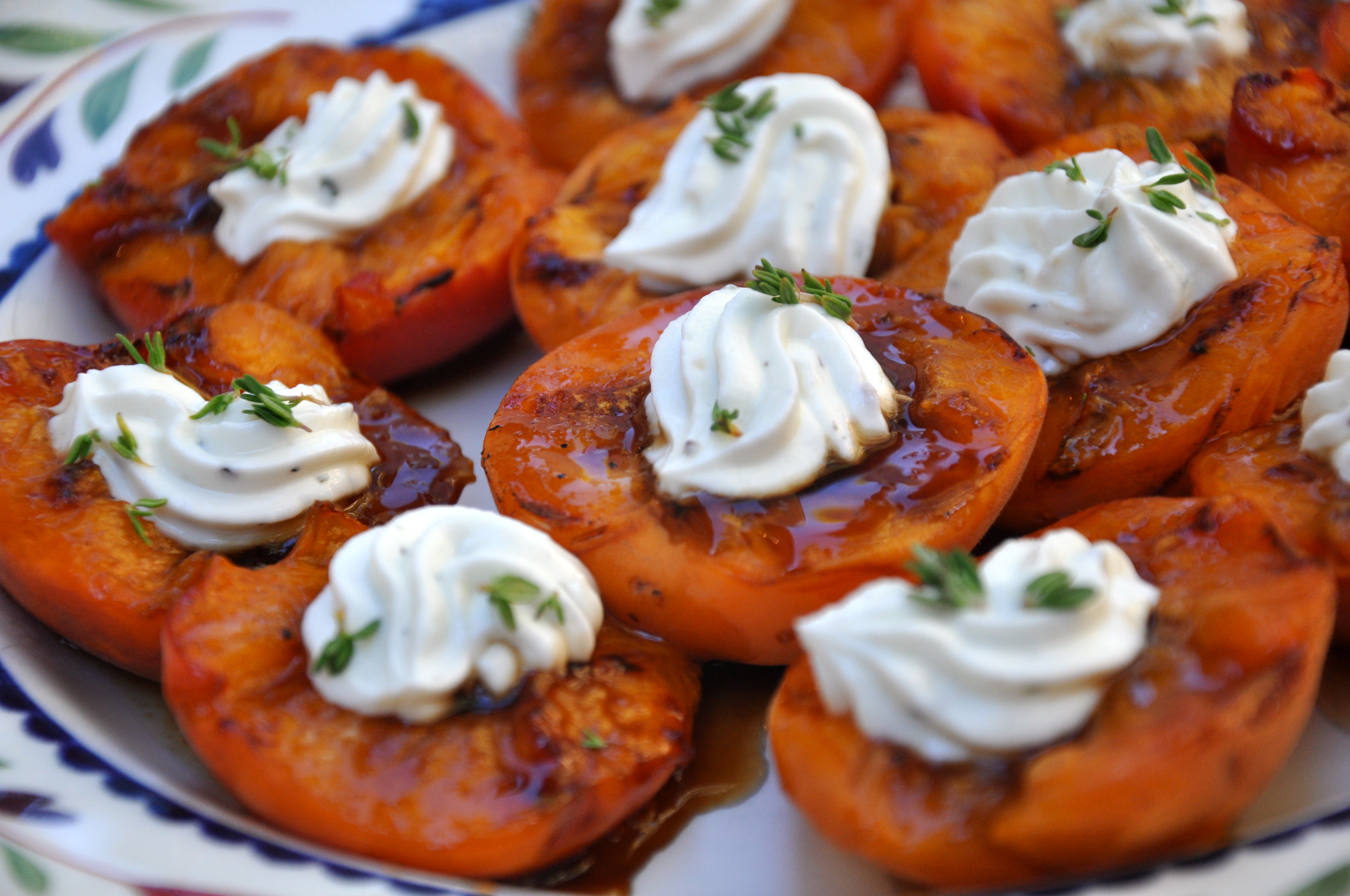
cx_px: 675
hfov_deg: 16.1
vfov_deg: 10.7
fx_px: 4775
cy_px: 448
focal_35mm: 128
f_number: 5.6
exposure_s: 1/60
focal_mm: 85
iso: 500
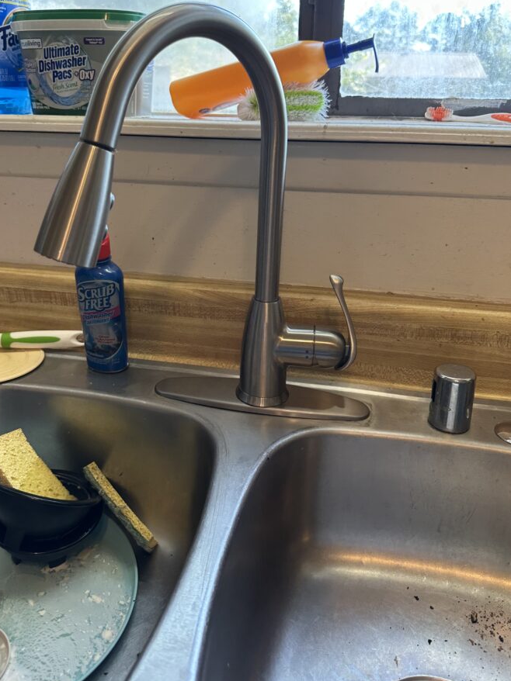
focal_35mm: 28
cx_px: 242
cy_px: 292
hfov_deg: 49.7
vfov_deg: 63.2
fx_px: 551
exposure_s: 1/148
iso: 80
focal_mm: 6.86
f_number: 1.78
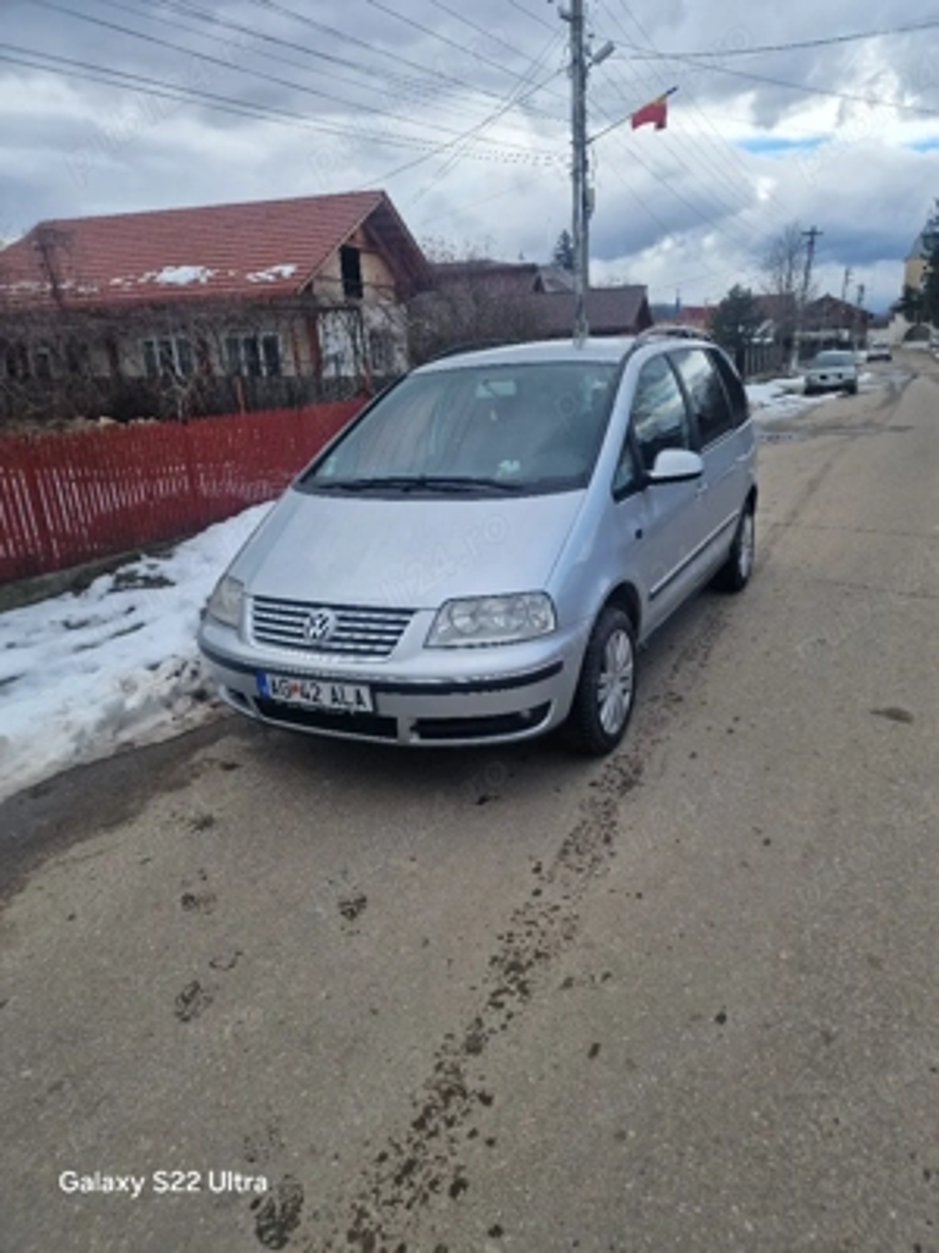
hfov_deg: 58.9
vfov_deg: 73.9
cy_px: 626
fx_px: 832
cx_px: 470
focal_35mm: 23
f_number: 1.8
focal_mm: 6.4
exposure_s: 1/263
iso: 50
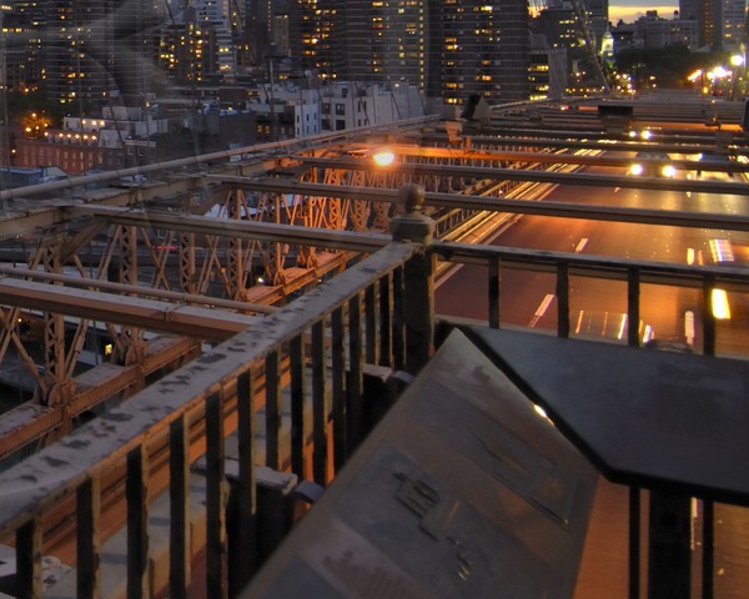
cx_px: -85
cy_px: 46
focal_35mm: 45
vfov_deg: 31.7
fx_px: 998
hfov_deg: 35.0
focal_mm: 12
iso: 200
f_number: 4
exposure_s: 1/5
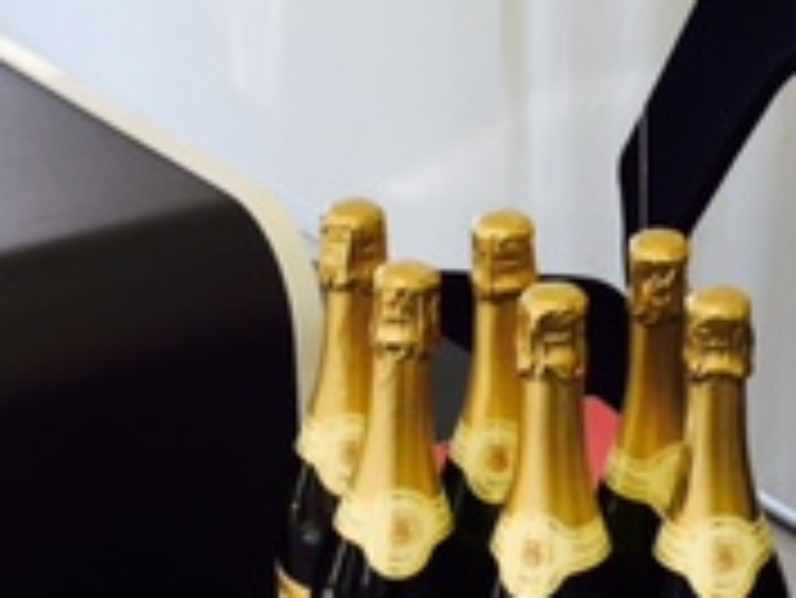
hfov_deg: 18.5
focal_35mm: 105
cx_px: 679
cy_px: 175
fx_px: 2416
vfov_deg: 14.1
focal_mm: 4.15
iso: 32
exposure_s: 1/120
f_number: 2.2
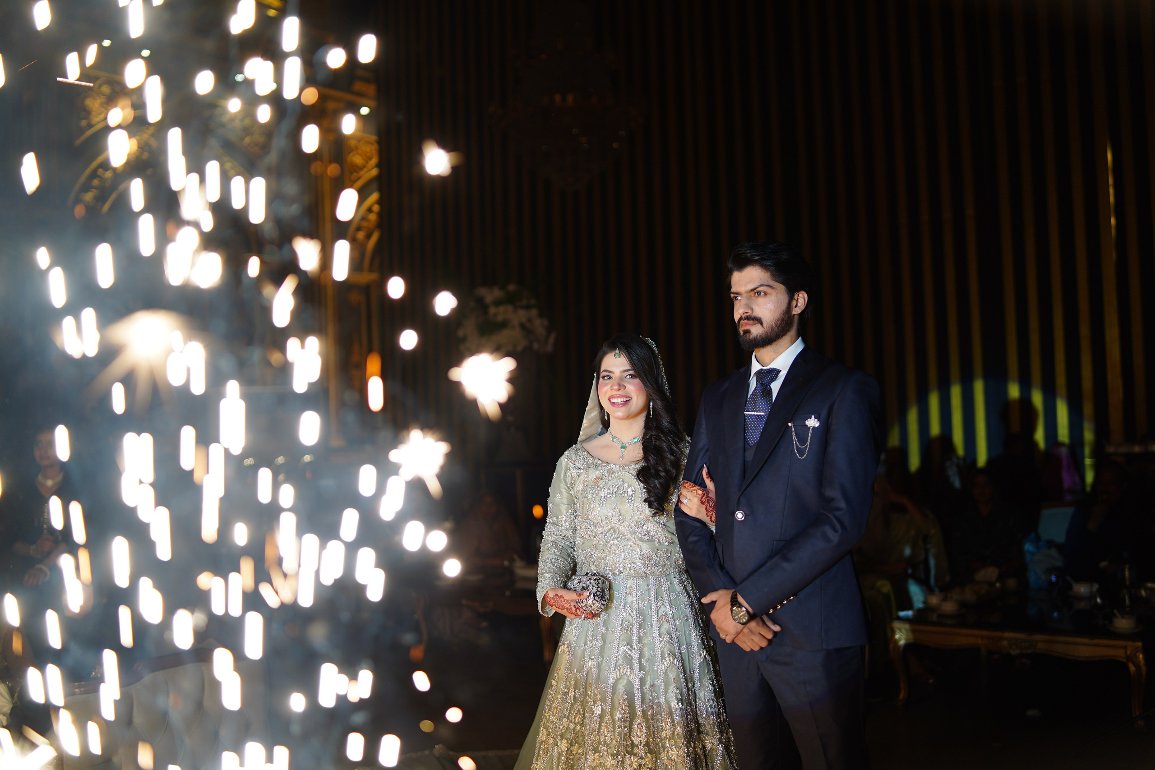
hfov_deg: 54.4
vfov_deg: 37.9
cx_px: 578
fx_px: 1123
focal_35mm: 35
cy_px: 385
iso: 200
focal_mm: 35
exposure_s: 1/160
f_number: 1.8
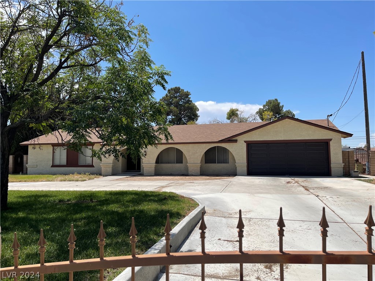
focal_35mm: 25
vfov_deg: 54.9
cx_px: 188
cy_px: 140
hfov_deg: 69.4
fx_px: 271
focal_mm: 5.1
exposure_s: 1/4717
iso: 32
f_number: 1.6
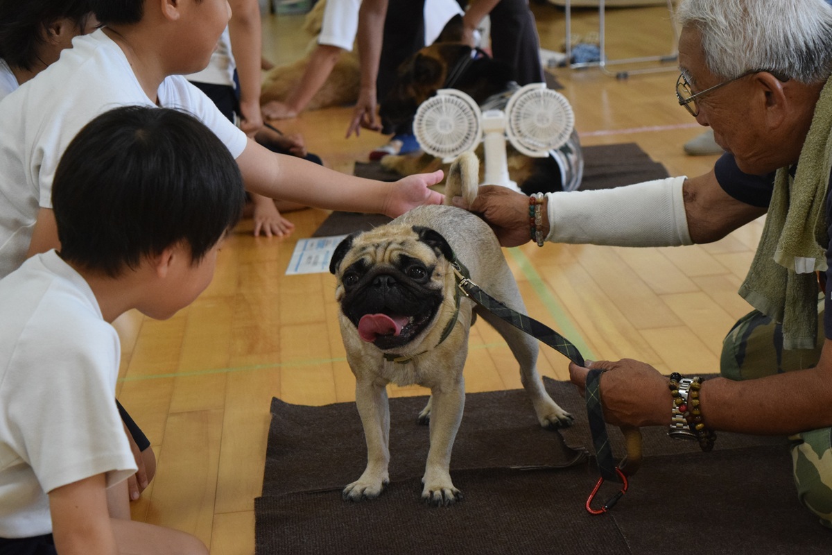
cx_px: 416
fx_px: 1907
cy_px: 278
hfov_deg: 24.6
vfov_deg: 16.6
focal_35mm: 82
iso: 3200
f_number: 5.6
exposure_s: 1/320
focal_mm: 55
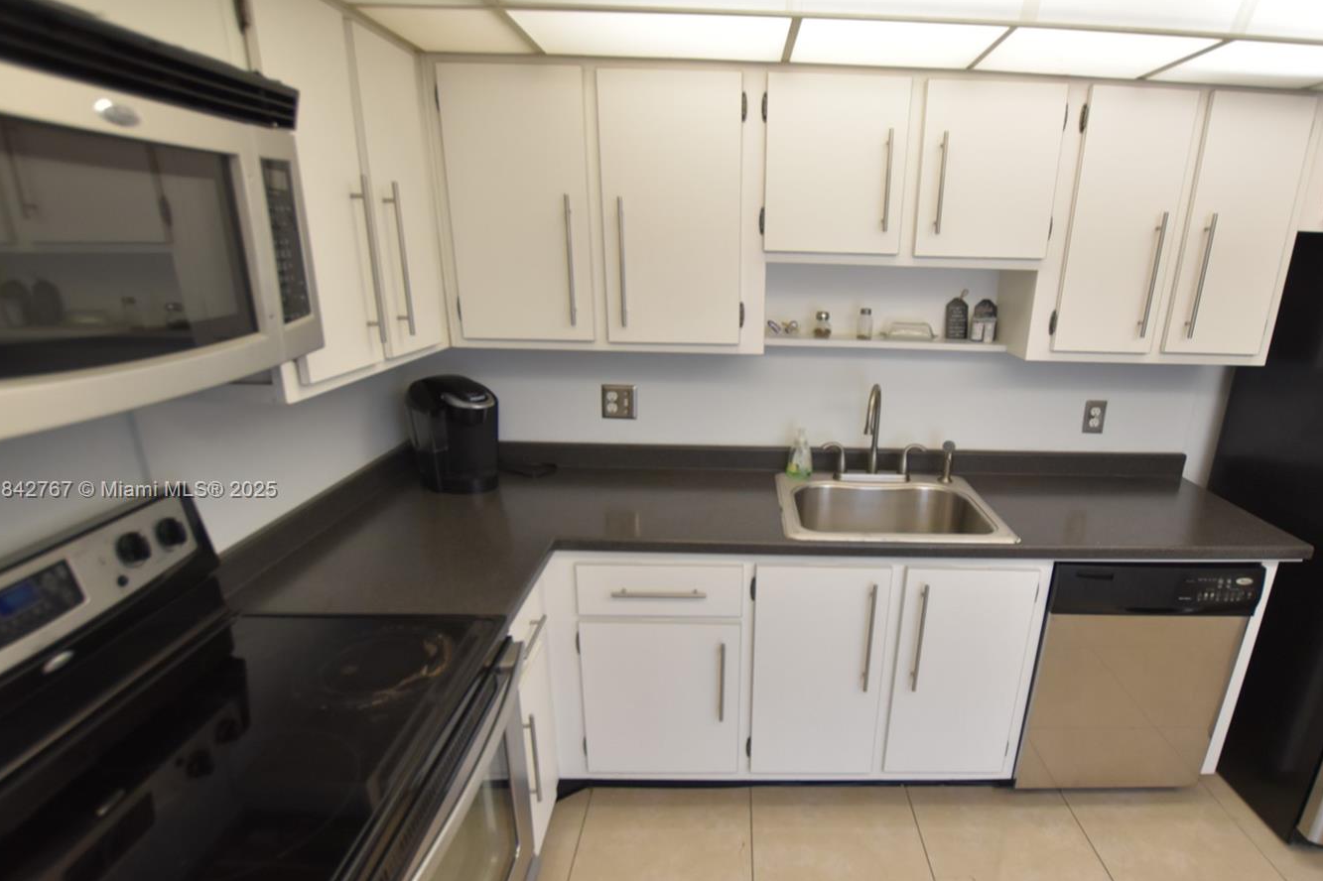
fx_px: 661
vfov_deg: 67.1
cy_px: 491
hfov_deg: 89.5
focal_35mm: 18
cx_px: 753
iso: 720
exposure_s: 1/60
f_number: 4
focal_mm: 10
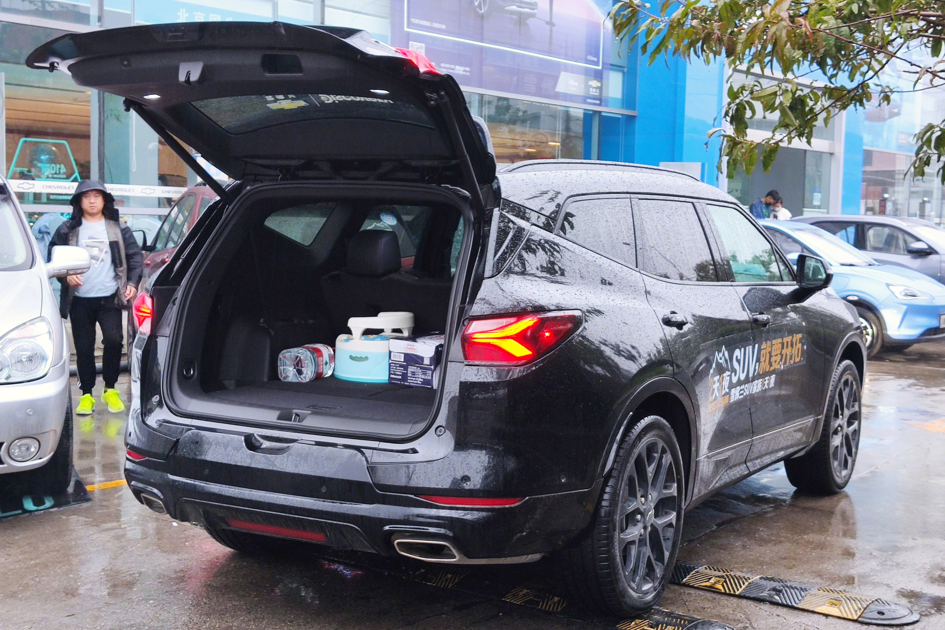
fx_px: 1260
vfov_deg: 28.1
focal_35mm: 48
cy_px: 324
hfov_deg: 41.1
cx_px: 473
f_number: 1.75
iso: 344
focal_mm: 4.75
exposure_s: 1/100
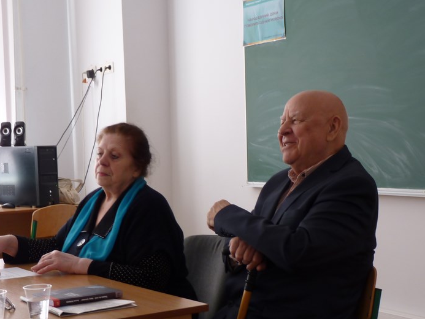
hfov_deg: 29.8
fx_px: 798
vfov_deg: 22.5
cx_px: 199
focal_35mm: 65
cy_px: 206
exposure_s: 1/20
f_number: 3
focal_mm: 7.8
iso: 100
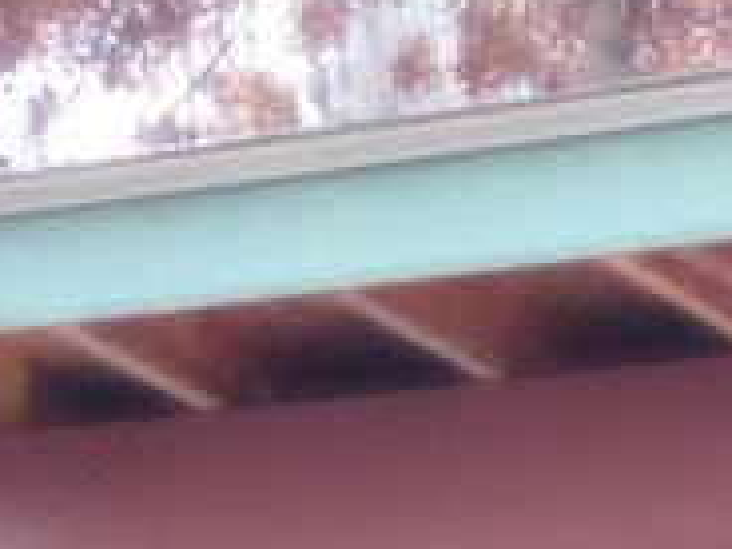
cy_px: 1790
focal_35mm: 354
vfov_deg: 4.0
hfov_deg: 5.5
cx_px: 1066
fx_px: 7486
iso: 125
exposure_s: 1/40
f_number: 3.8
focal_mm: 9
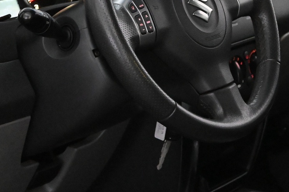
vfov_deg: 11.2
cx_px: 228
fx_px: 972
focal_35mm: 121
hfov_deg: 16.8
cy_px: 13
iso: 10000
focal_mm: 37
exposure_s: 1/60
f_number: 5.3
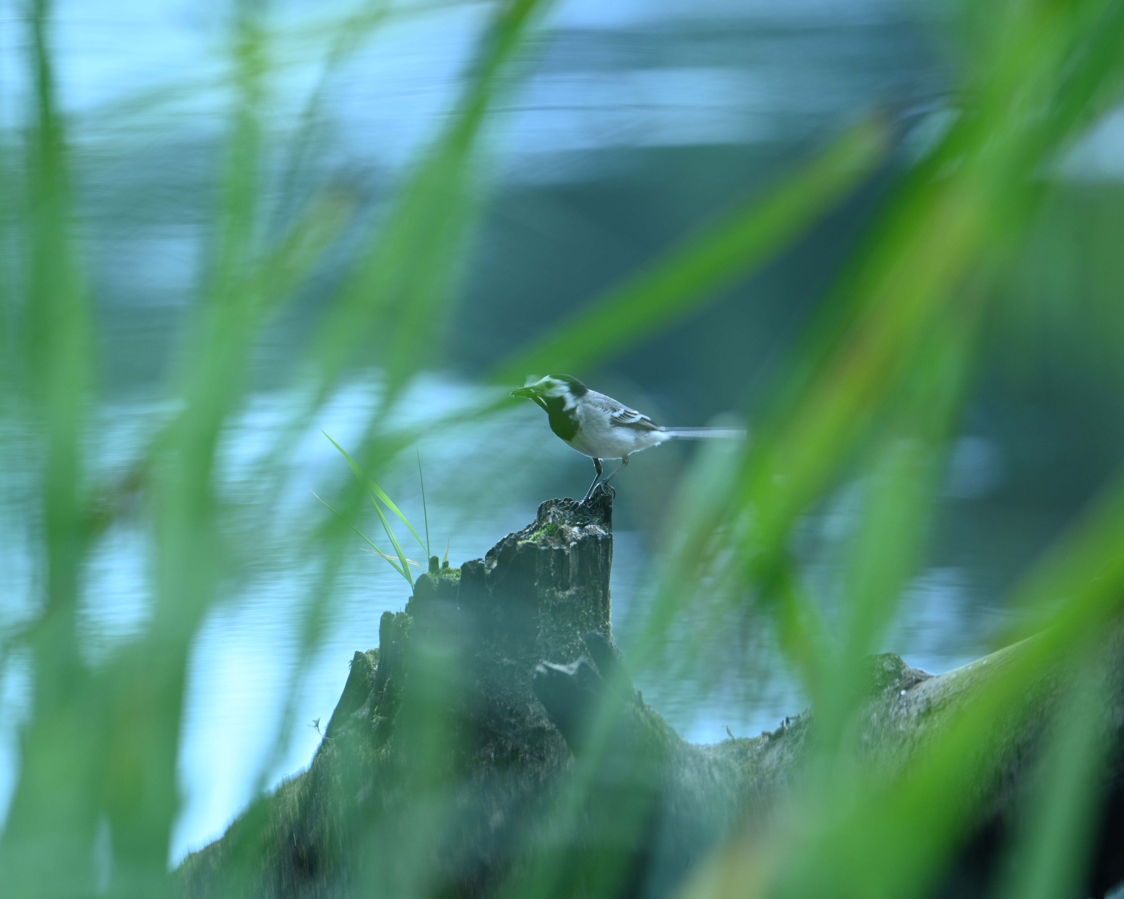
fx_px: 18795
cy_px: 449
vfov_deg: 2.7
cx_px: 448
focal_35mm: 565
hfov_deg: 3.4
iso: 180
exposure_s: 1/100
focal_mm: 500
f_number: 6.7
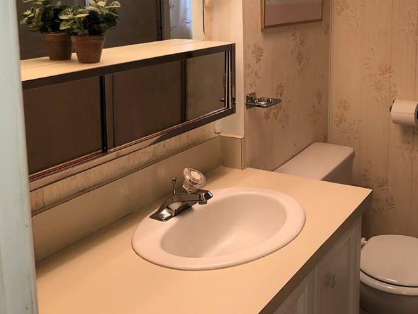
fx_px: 543
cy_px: 72
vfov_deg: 31.5
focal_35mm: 45
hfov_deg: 40.3
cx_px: 335
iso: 32
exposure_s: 1/120
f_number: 1.8
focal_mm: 3.99
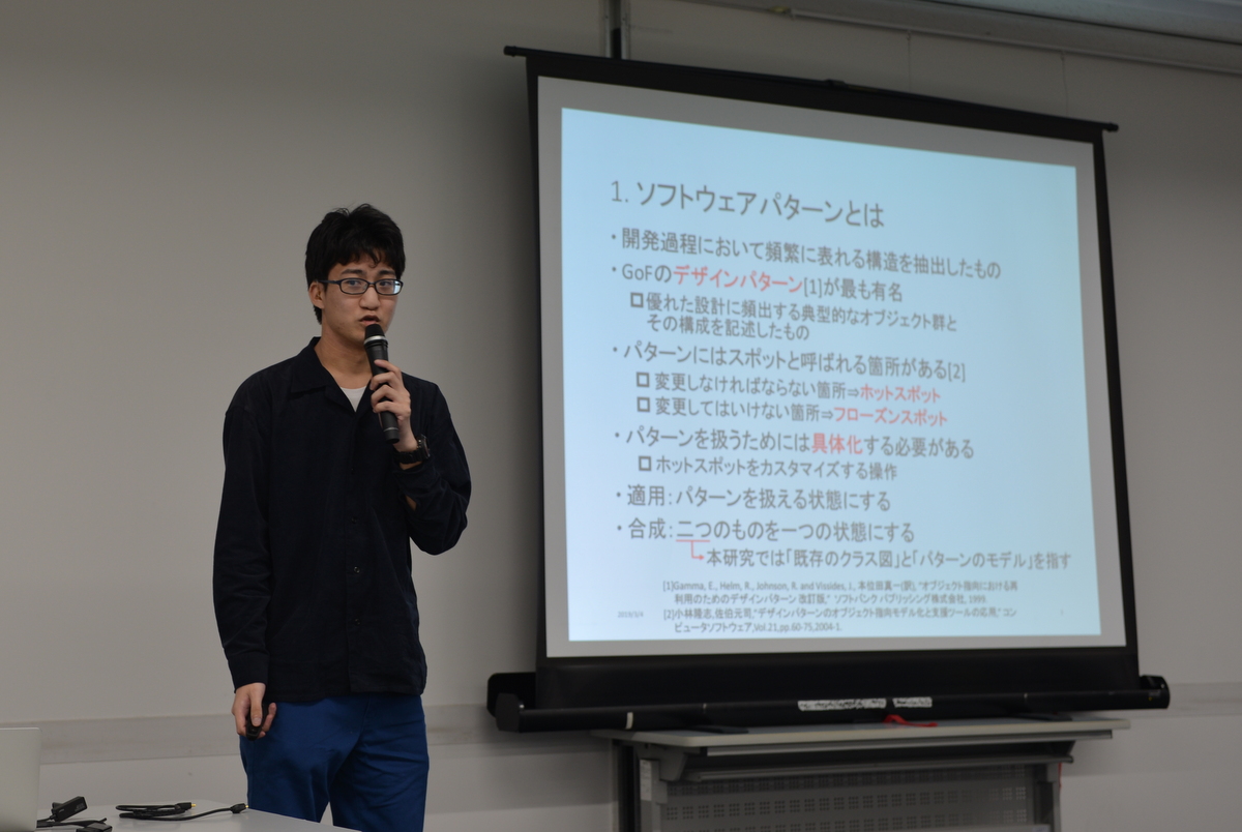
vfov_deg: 32.0
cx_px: 621
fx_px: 1451
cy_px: 416
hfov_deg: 46.3
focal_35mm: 42
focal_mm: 42
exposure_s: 1/80
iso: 125
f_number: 2.8
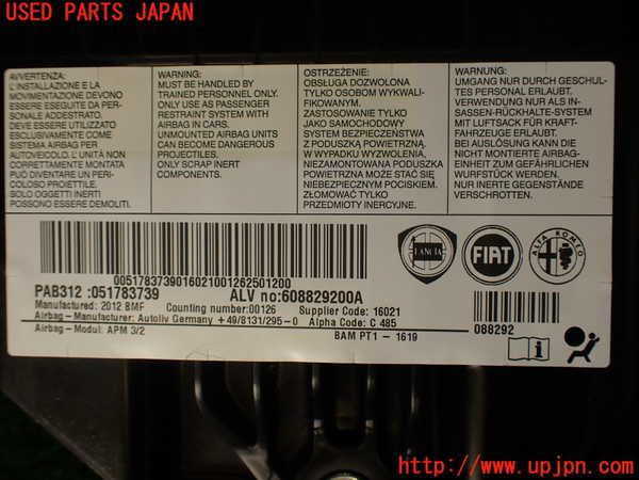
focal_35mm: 32
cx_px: 320
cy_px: 240
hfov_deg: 56.8
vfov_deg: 44.2
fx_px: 591
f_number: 3.2
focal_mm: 5.79
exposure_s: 1/160
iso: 100
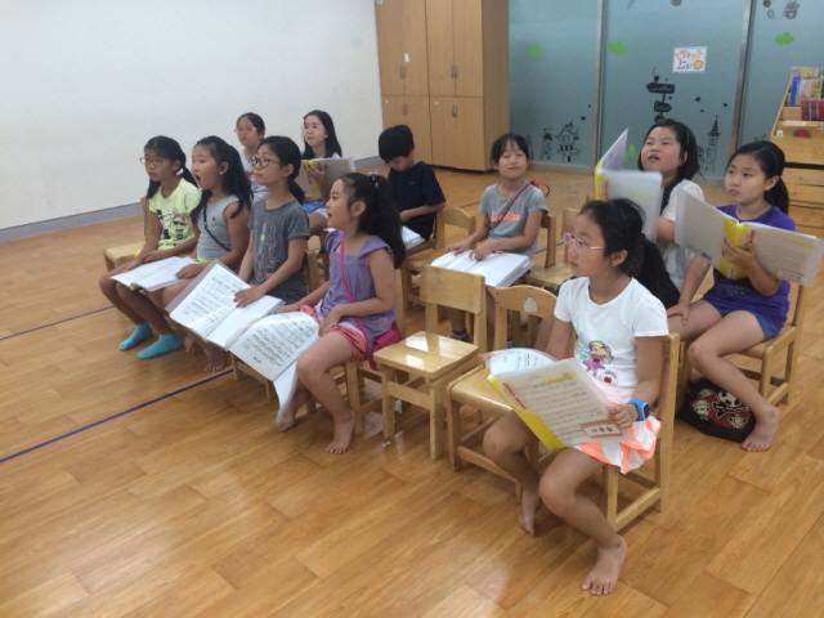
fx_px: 714
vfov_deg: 46.8
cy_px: 309
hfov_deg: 60.0
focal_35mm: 30
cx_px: 412
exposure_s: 1/40
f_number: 2.2
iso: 40
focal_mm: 4.12
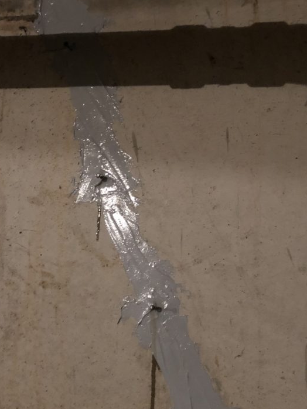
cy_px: 262
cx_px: 142
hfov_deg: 35.1
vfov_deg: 45.3
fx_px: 485
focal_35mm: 41
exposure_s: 1/4
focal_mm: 3.99
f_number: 1.8
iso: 160
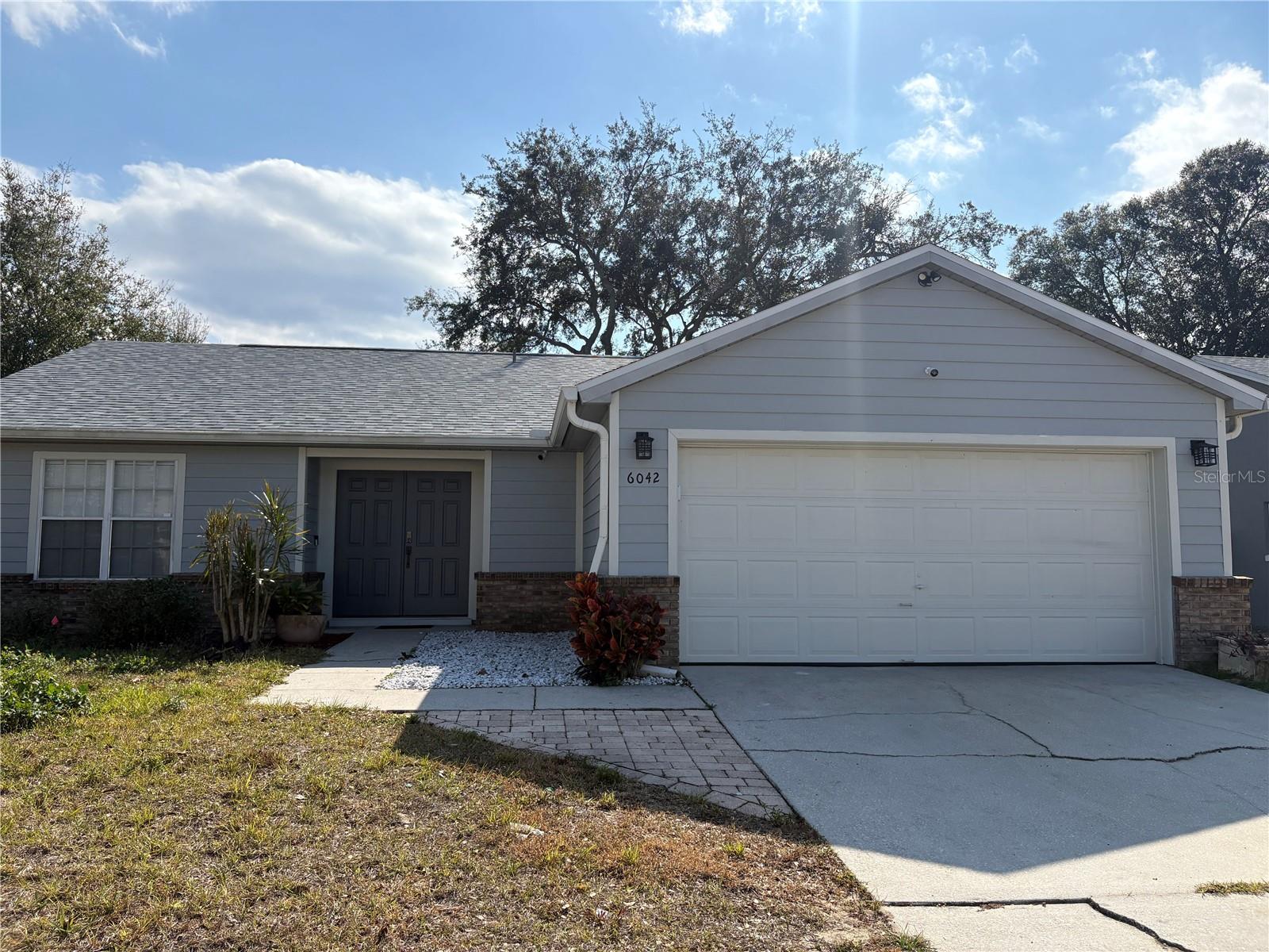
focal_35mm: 26
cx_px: 634
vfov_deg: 53.1
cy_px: 476
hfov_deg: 67.3
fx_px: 953
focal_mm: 5.96
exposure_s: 1/6329
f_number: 1.6
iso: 64
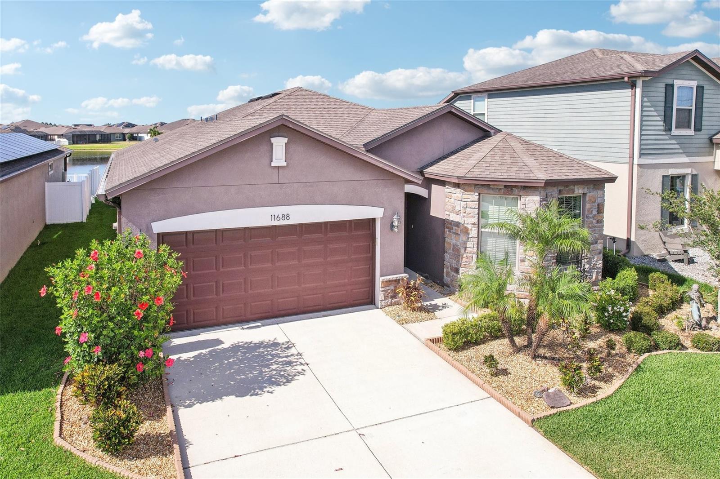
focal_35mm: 22
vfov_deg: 57.2
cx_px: 360
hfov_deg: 78.6
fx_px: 440
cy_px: 240
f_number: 2.8
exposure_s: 1/1600
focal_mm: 8.4
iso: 100
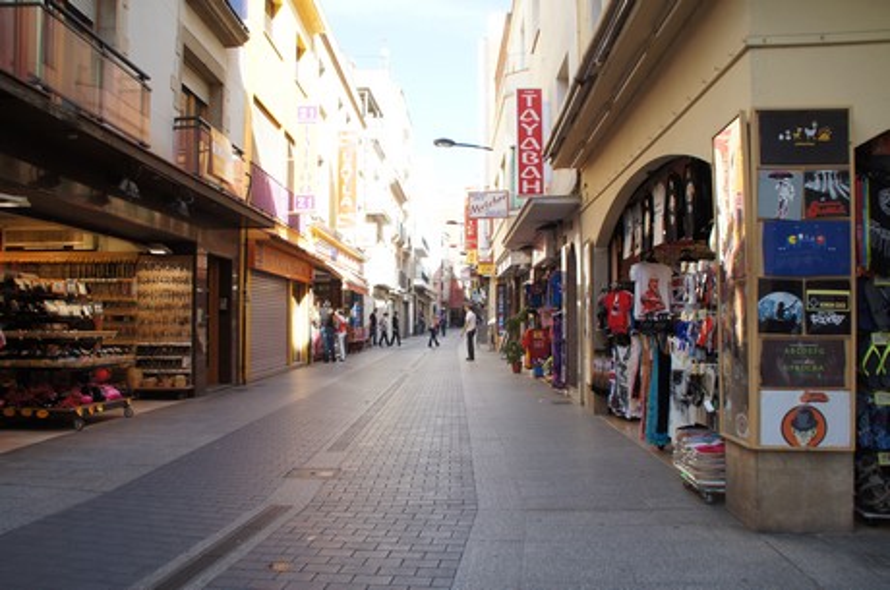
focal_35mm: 27
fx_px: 666
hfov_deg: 67.5
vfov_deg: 47.8
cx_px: 445
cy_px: 295
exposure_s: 1/80
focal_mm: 18
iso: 100
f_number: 5.6
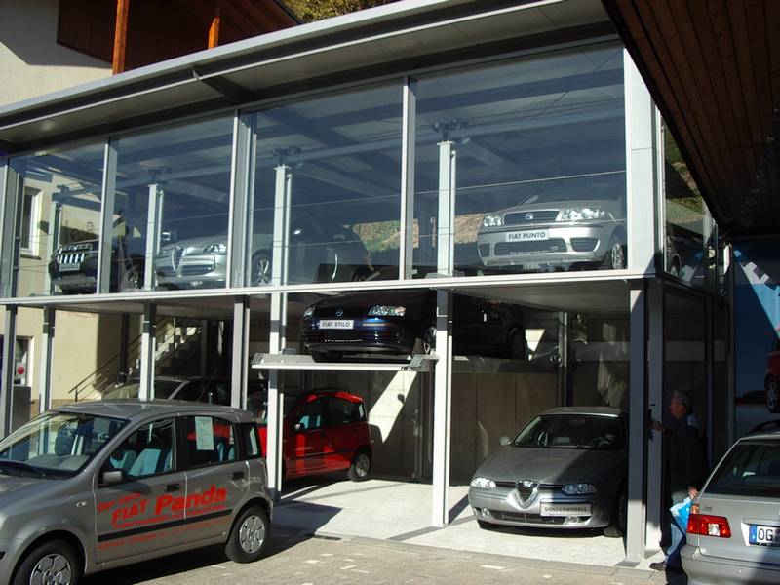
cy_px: 292
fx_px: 856
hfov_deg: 49.0
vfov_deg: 37.7
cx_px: 390
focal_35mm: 38
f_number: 4.8
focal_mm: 5.8
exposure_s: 1/400
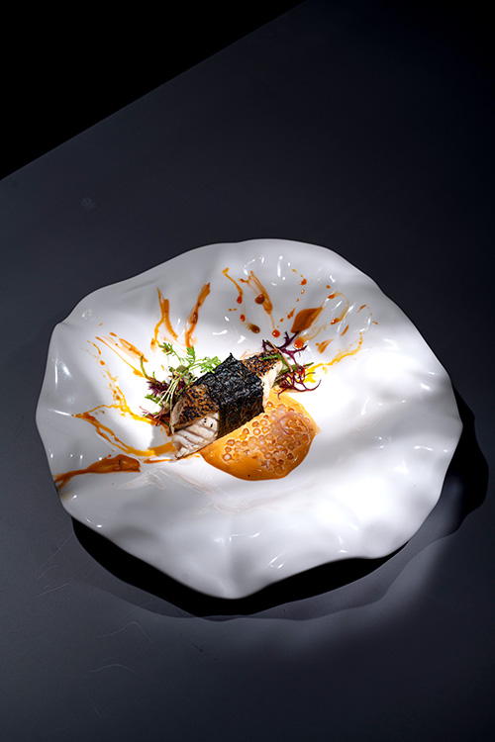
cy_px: 371
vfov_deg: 39.6
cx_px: 248
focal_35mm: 50
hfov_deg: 27.0
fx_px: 1031
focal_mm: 50
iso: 100
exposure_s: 1/100
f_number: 8
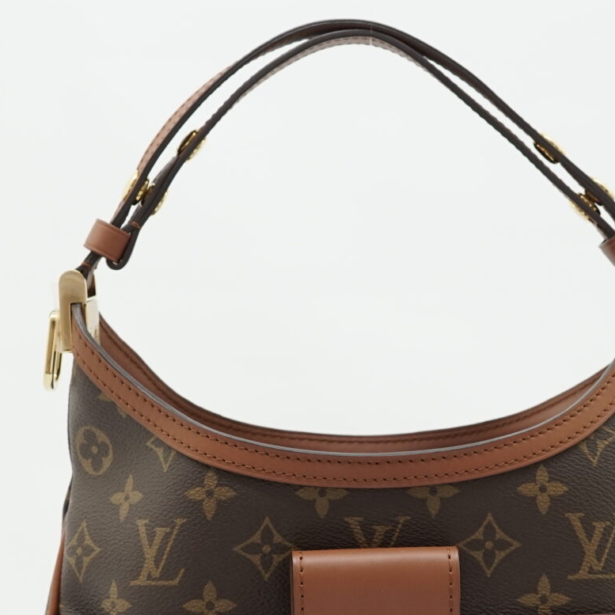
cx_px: 389
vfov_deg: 12.4
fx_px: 2814
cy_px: 500
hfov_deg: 12.5
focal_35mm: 140
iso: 640
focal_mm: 50
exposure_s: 1/25
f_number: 6.3
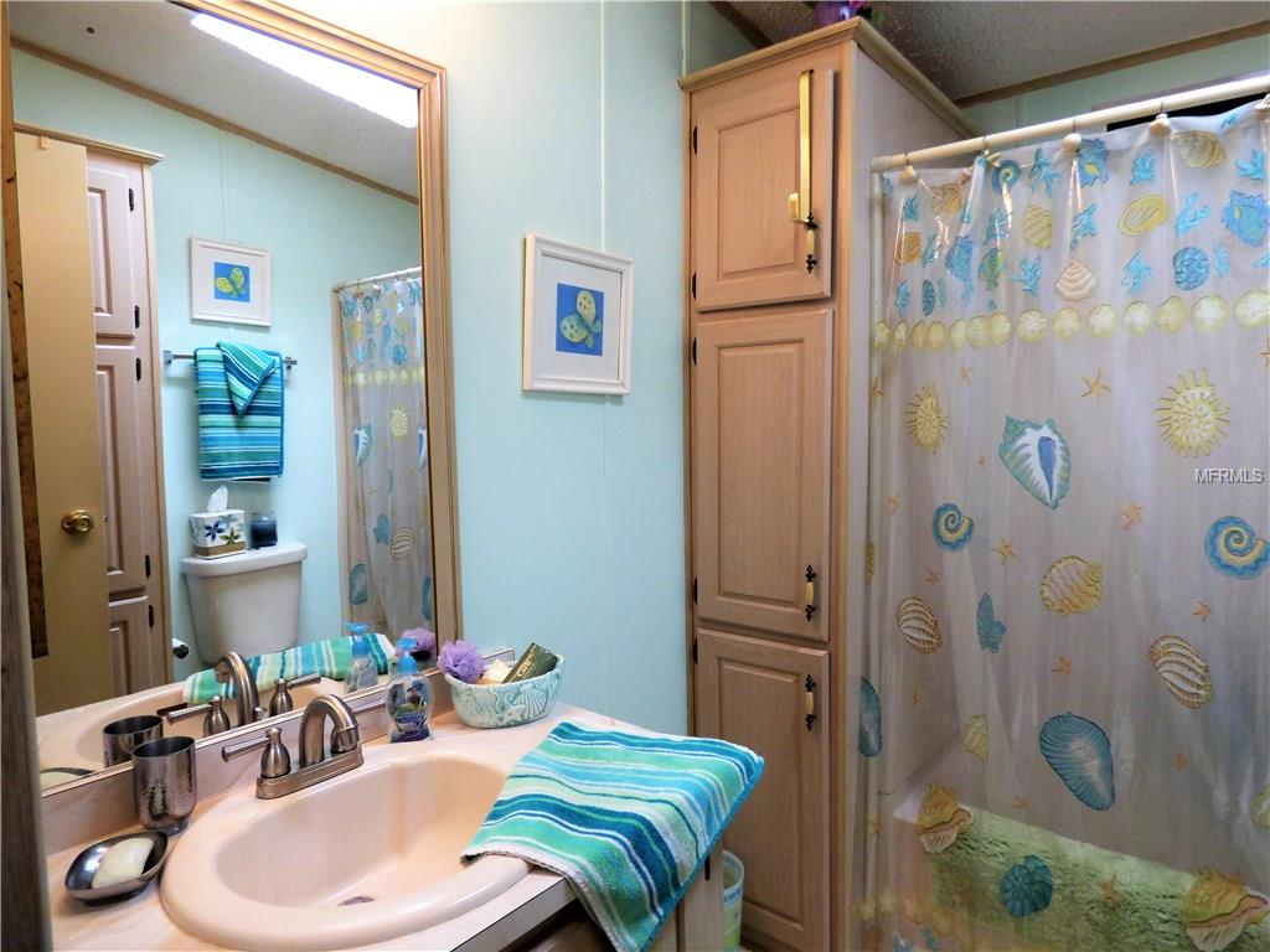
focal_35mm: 20
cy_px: 476
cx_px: 635
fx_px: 734
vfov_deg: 66.0
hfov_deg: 81.7
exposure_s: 1/60
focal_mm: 3.58
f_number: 2.8
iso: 250
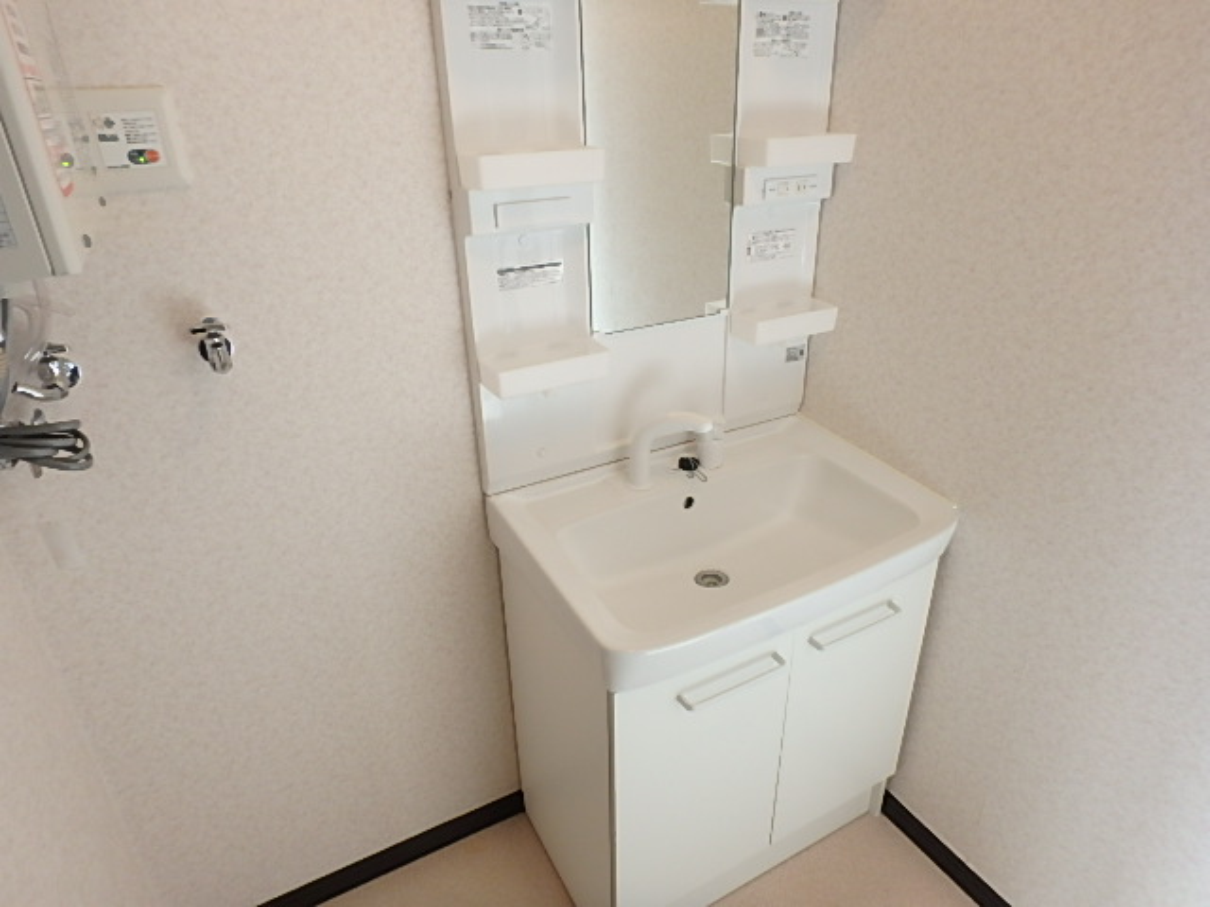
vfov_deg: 63.4
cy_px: 454
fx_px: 734
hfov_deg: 79.0
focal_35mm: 21
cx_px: 605
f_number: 3.5
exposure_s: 1/30
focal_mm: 3.7
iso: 200
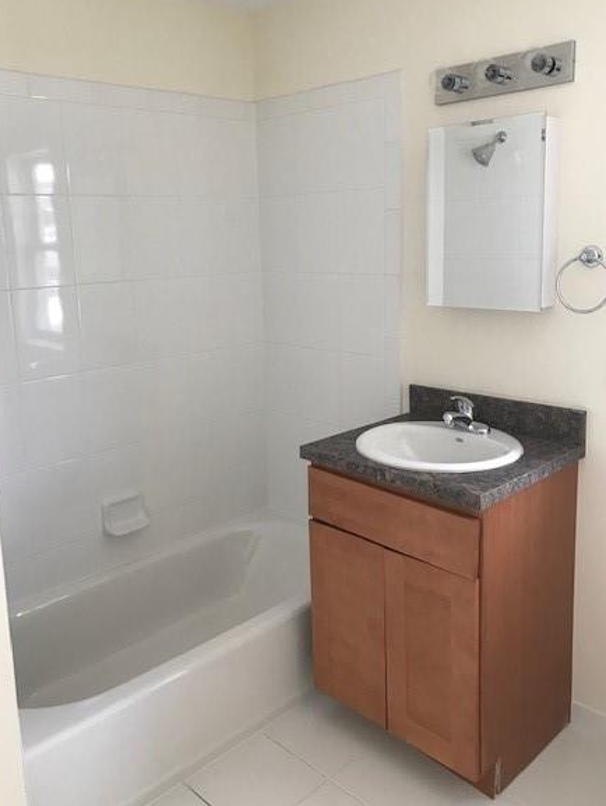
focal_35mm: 31
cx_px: 295
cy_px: 361
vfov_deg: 58.2
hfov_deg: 45.5
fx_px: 723
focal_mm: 3.99
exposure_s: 1/24
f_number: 1.8
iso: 40
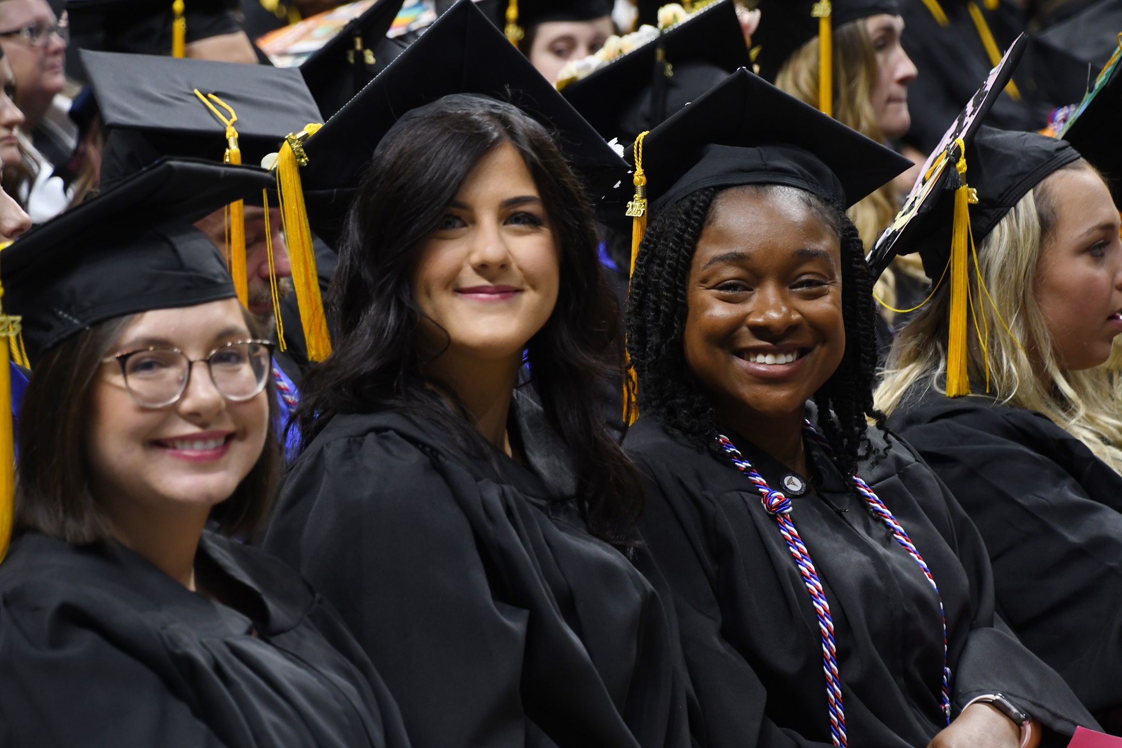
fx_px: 5422
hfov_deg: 11.8
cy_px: 374
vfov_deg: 7.9
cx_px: 561
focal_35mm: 174
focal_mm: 116
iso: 1000
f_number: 5.6
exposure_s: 1/80
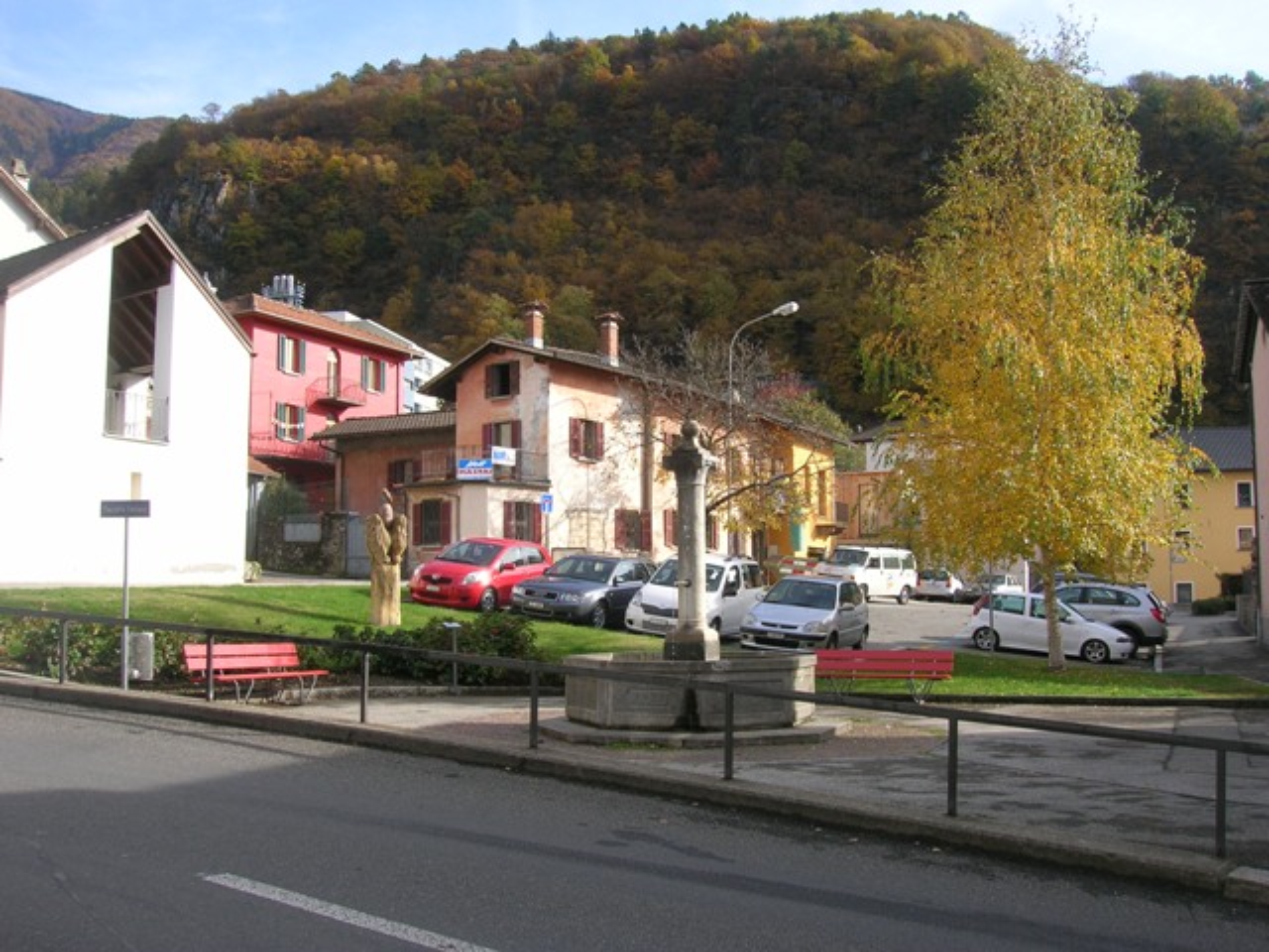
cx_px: 634
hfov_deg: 54.0
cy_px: 476
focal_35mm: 34
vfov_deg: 41.8
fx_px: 1246
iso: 50
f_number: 4.9
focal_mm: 5.7
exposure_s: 1/170
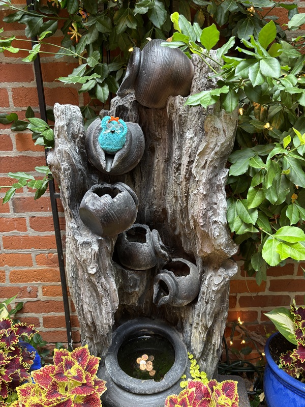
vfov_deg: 67.3
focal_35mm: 26
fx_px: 305
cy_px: 204
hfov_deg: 53.1
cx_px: 152
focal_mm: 5.96
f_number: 1.6
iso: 80
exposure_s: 1/60
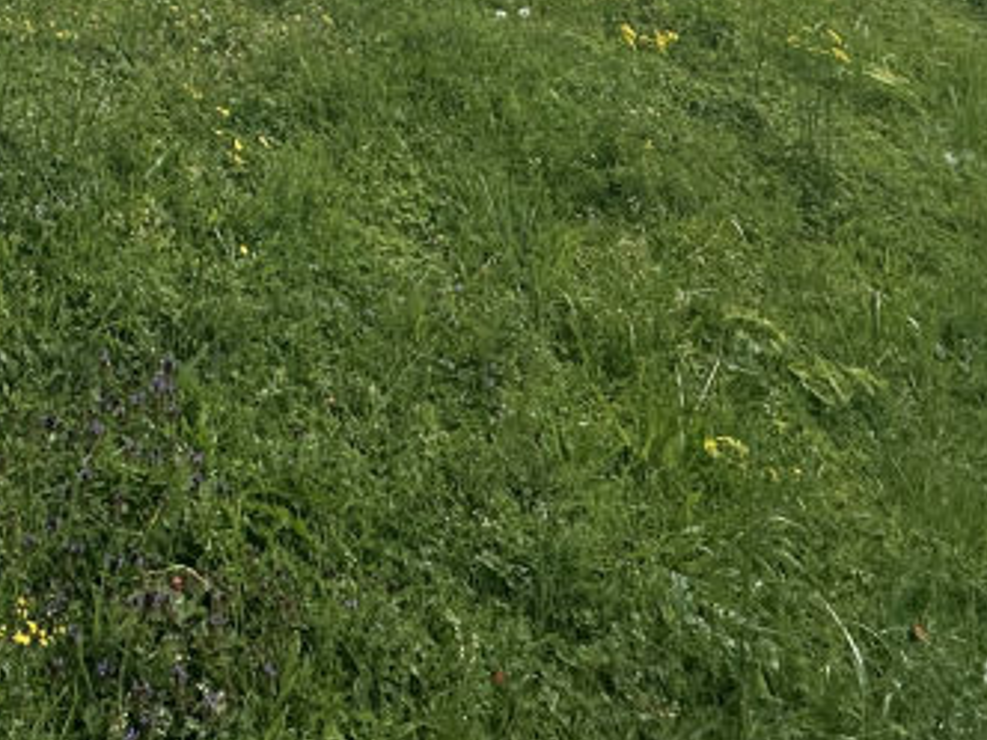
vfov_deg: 20.6
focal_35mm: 53
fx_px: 1511
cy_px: -544
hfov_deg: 33.8
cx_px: 62
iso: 50
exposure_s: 1/1887
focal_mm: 2.22
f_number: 2.2
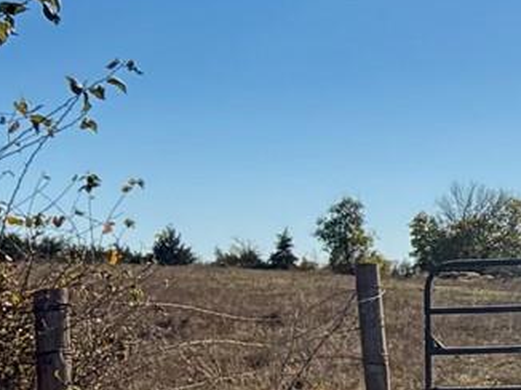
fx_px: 1323
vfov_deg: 16.8
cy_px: 161
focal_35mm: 88
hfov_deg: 20.7
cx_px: 639
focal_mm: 2.22
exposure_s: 1/1961
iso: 20
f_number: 2.2
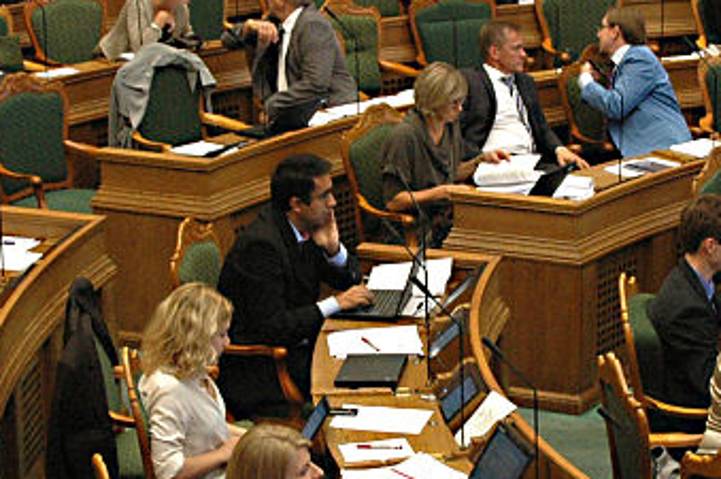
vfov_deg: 10.8
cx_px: 449
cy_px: 257
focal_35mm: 127
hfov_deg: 16.1
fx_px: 2540
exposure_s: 1/60
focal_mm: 28
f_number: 4
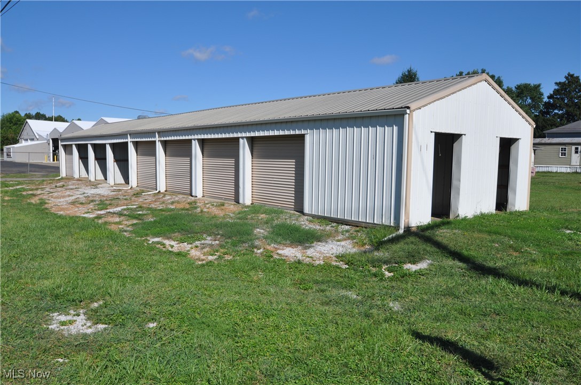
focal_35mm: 28
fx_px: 459
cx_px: 290
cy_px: 192
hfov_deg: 64.6
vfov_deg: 45.5
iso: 200
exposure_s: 1/400
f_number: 10
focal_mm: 19
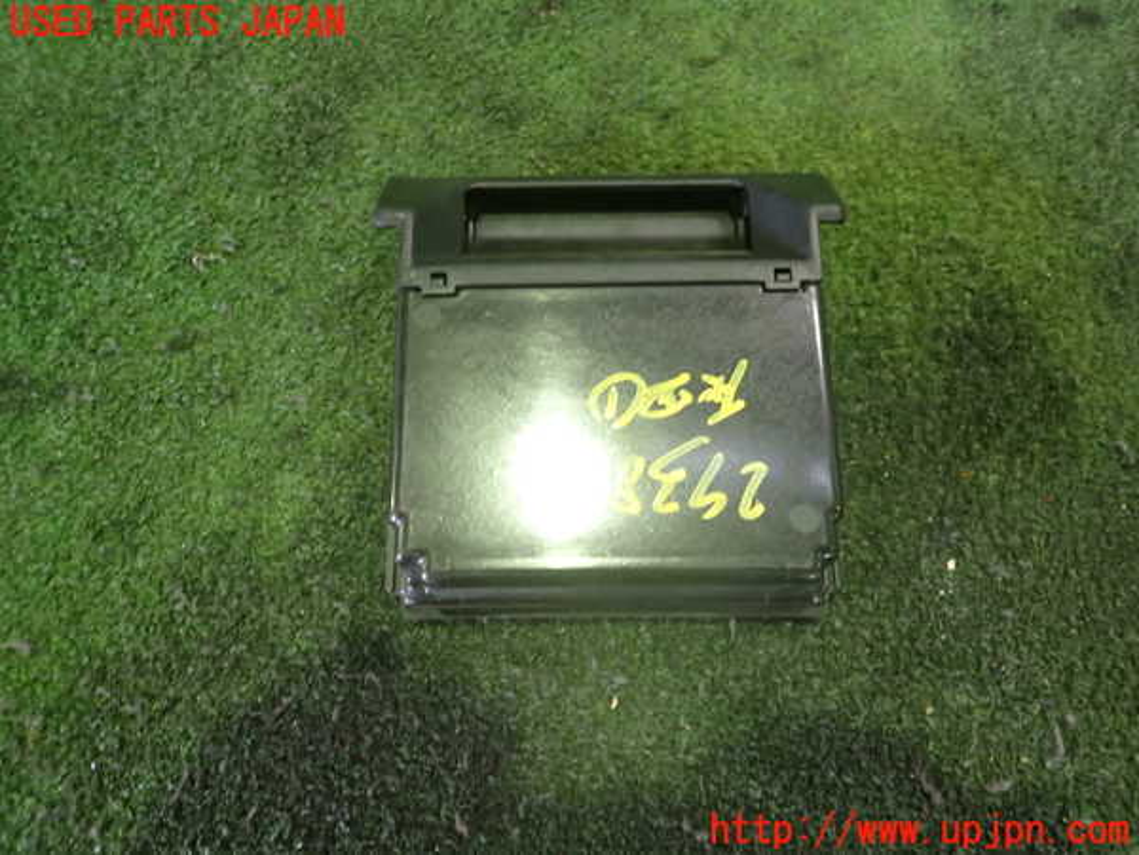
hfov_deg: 69.4
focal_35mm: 25
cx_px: 570
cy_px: 428
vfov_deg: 54.9
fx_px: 823
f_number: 2
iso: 500
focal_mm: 4.5
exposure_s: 1/30
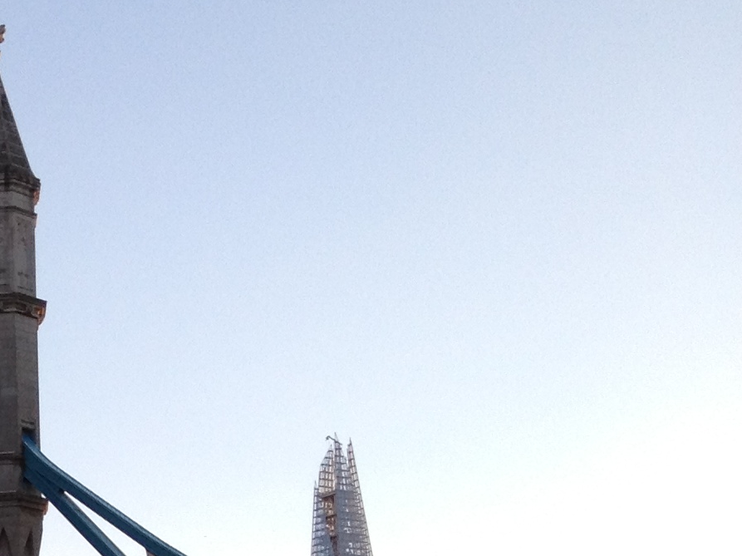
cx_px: -612
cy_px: 877
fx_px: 2743
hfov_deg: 13.7
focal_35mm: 128
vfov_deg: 11.1
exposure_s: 1/308
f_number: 2.4
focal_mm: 4.28
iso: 64
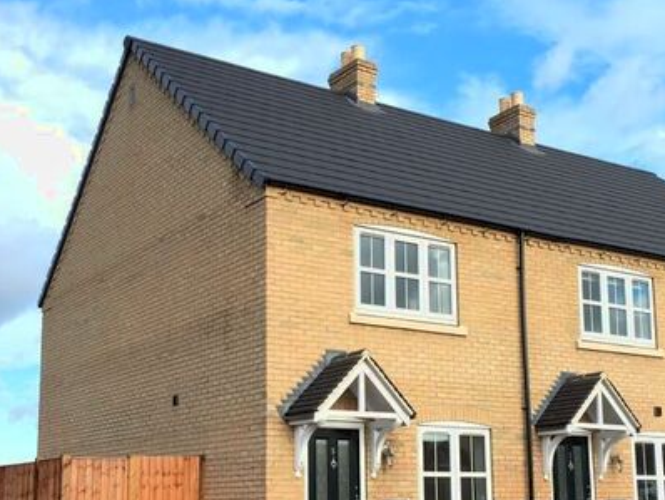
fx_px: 980
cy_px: 355
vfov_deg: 28.3
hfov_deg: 37.5
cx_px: 327
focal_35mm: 51
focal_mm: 4.15
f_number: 2.2
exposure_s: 1/509
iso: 25
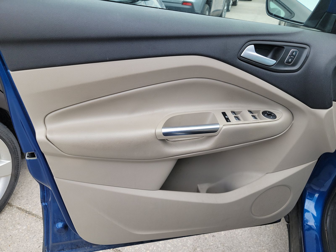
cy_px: 126
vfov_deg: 56.8
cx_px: 168
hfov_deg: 71.6
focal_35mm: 24
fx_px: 233
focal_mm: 6.7
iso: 50
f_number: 1.8
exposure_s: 1/137
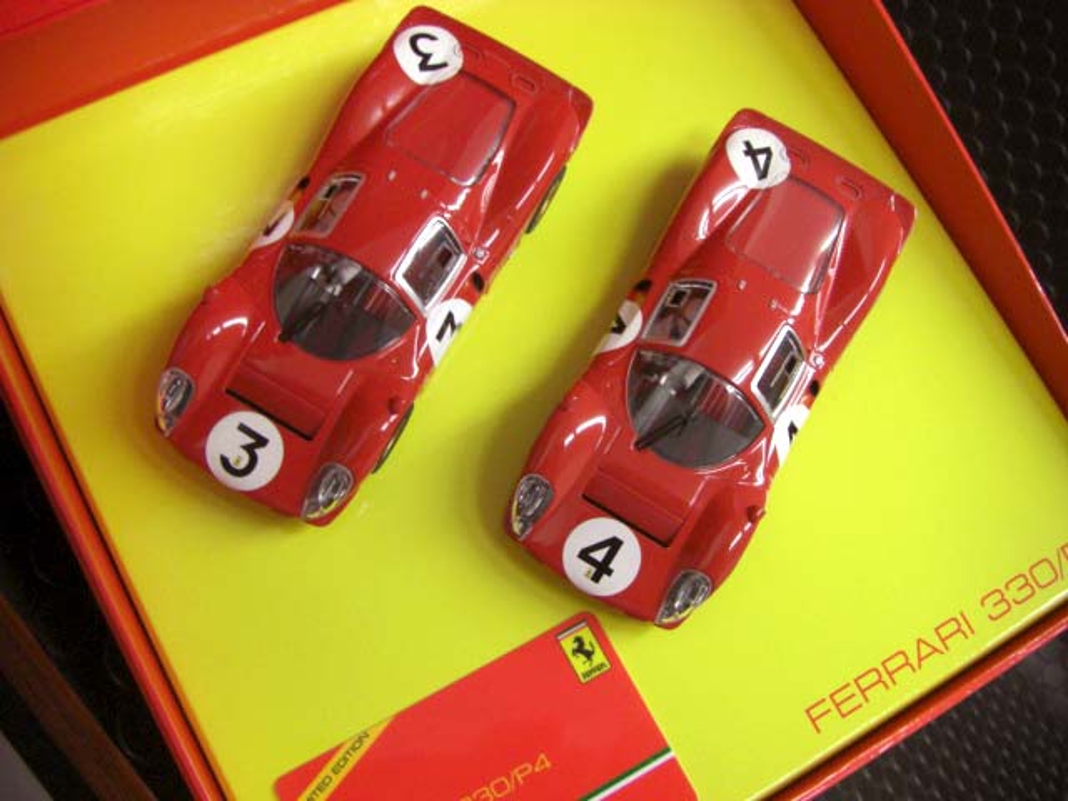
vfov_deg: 37.7
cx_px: 534
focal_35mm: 38
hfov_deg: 49.0
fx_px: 1172
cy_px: 400
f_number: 3.4
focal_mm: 6.3
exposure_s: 1/50
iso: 200
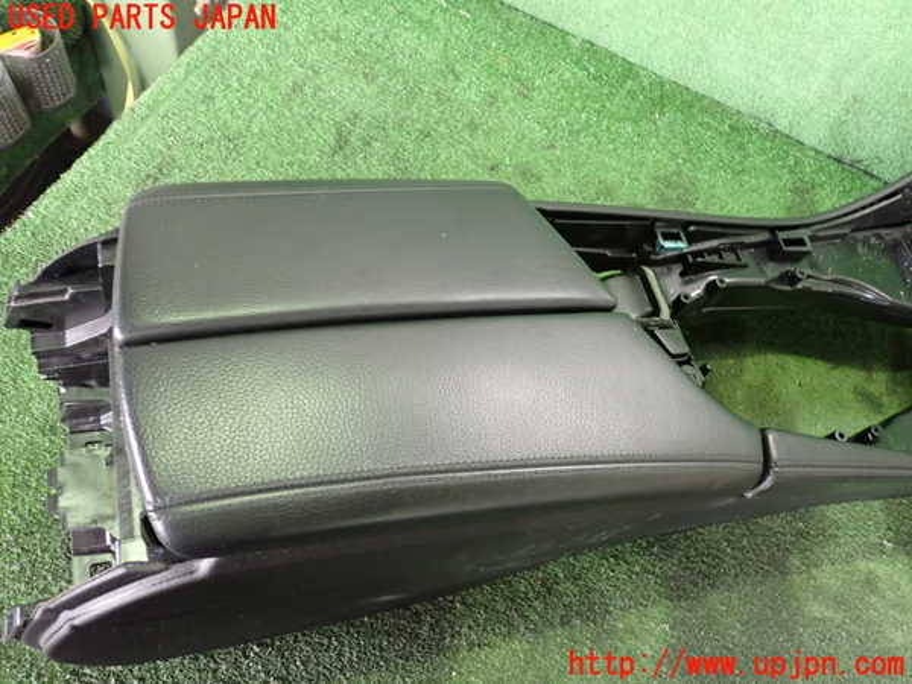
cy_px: 342
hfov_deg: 60.0
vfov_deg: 46.8
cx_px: 456
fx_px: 790
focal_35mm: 30
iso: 640
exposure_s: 1/30
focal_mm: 5.4
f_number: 2.3
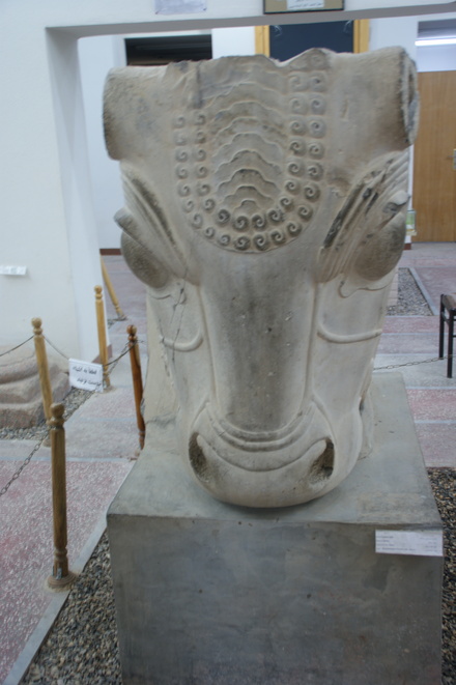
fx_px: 742
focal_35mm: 39
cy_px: 342
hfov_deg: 34.2
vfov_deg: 49.6
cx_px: 228
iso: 100
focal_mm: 26
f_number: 4
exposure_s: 1/5
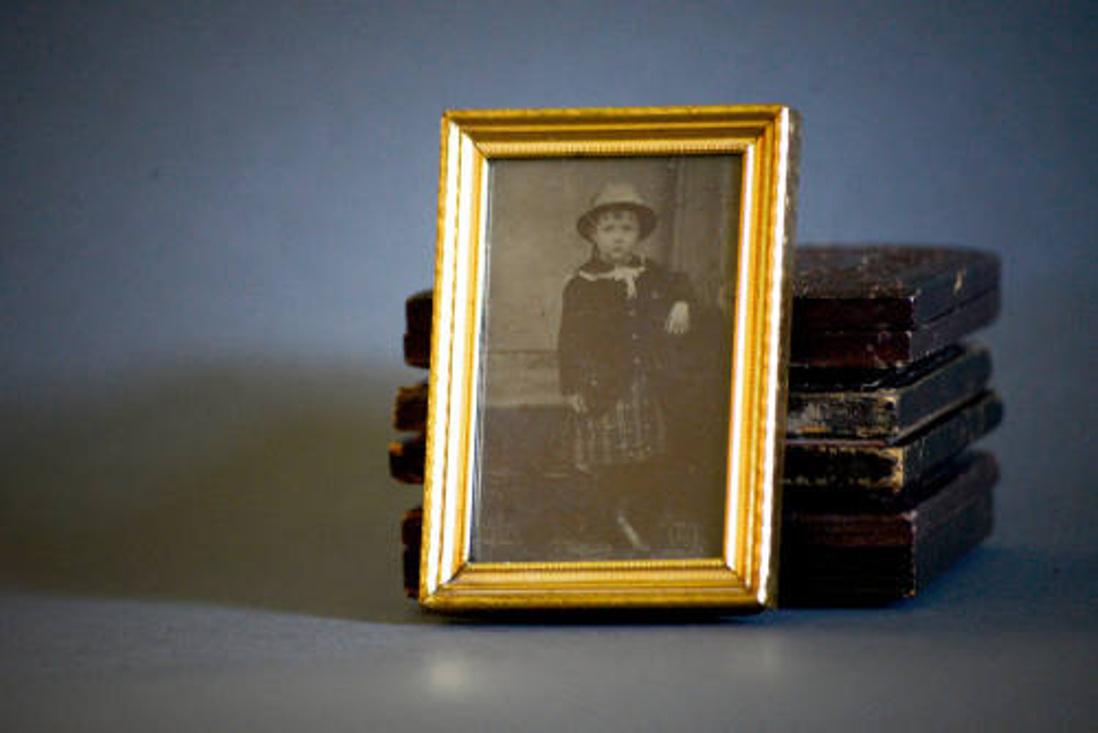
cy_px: 366
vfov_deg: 5.7
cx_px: 549
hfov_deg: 8.6
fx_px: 7324
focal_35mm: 240
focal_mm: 240
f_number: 5.3
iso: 3200
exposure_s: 1/60
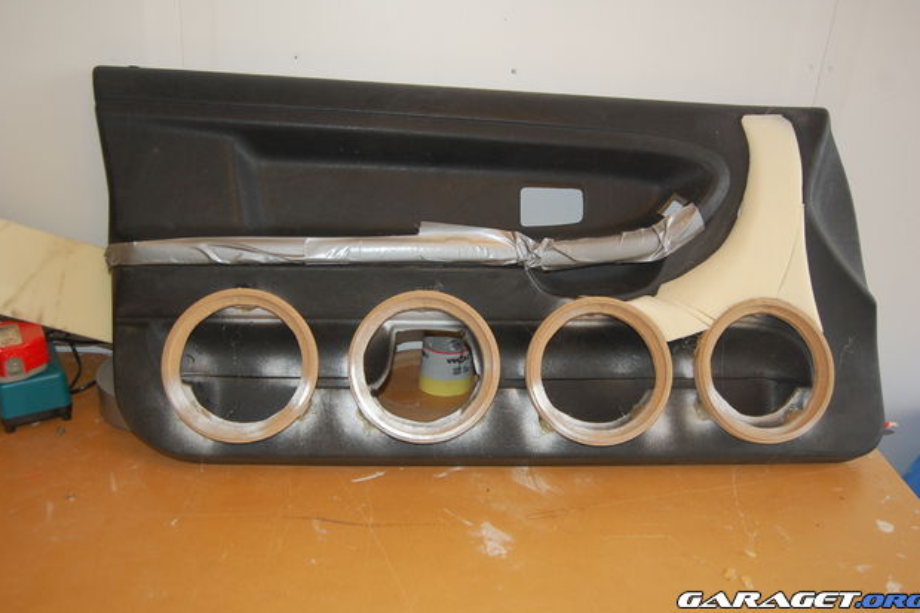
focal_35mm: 34
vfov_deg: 38.9
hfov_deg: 55.8
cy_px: 300
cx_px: 457
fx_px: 869
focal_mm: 22
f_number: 3.8
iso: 400
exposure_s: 1/60
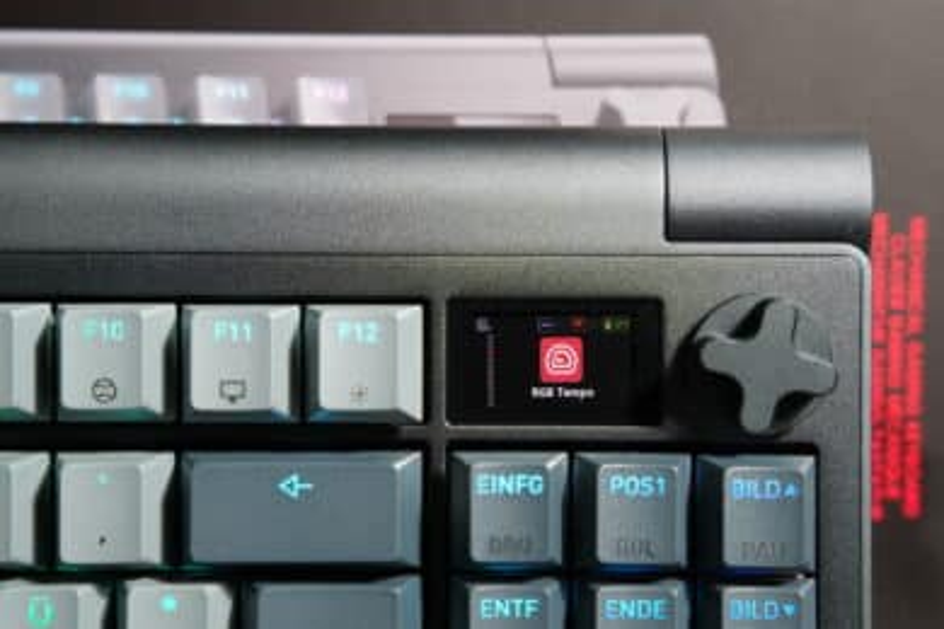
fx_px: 1835
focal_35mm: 70
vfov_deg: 19.5
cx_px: 472
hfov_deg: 28.8
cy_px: 314
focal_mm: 70
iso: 1250
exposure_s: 1/80
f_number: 8
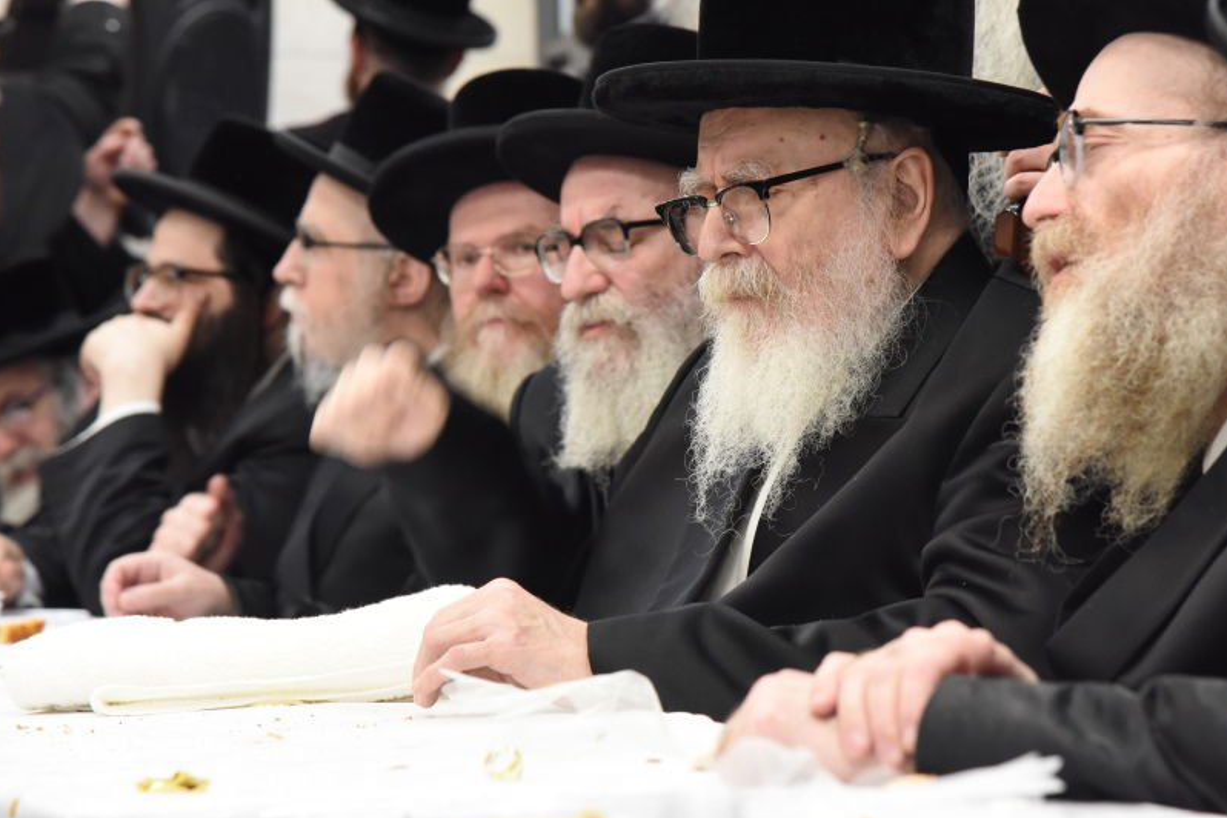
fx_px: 5248
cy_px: 302
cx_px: 758
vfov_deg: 8.9
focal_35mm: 154
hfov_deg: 13.3
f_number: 6.3
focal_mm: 120
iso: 3200
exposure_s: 1/125
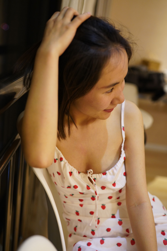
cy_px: 126
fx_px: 244
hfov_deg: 37.9
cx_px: 84
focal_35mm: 35
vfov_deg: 54.4
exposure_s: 1/160
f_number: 2
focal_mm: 35
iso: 2000
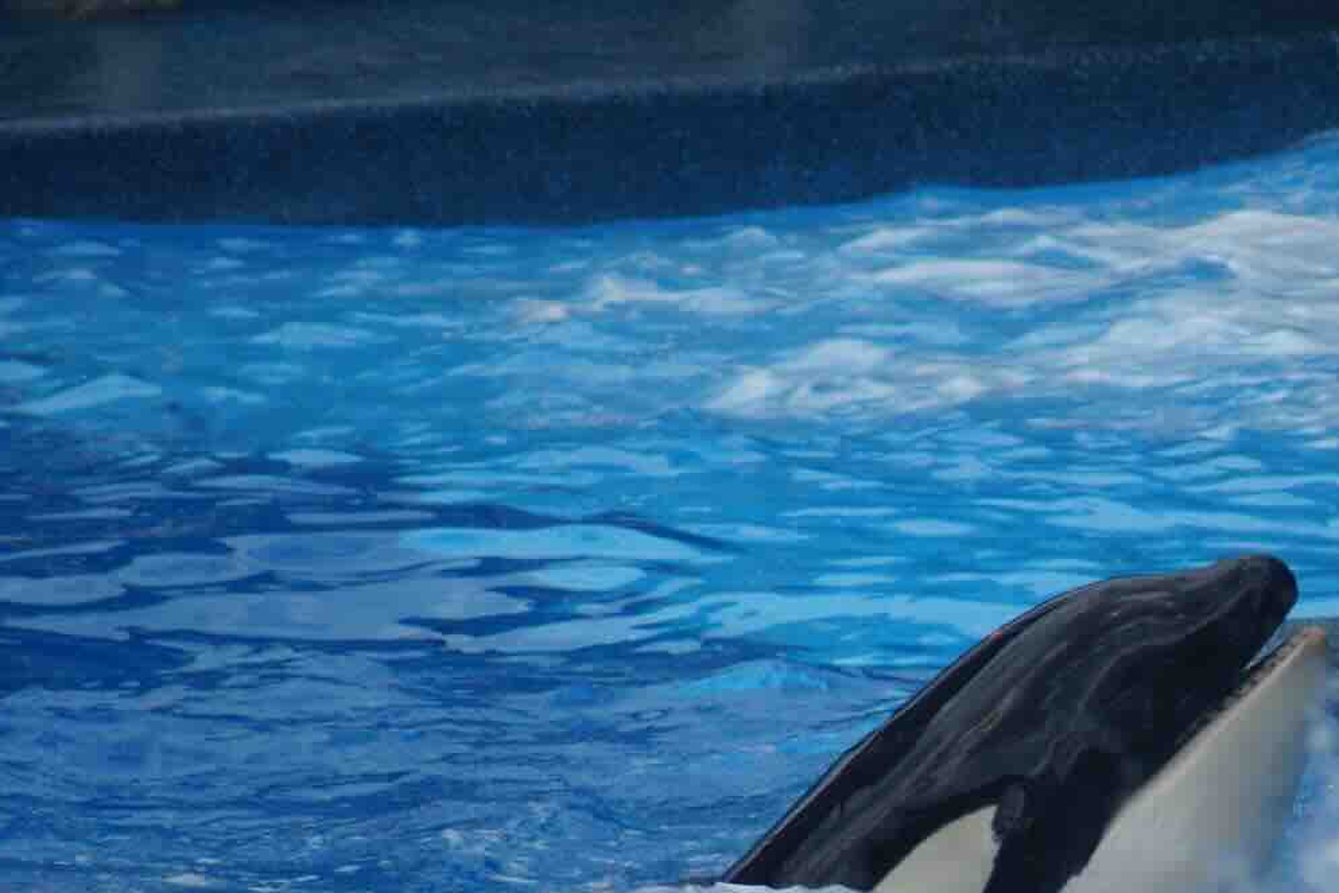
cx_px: 1293
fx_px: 33664
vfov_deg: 1.5
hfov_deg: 2.3
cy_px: 832
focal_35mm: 905
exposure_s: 1/500
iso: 125
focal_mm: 300
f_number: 5.6
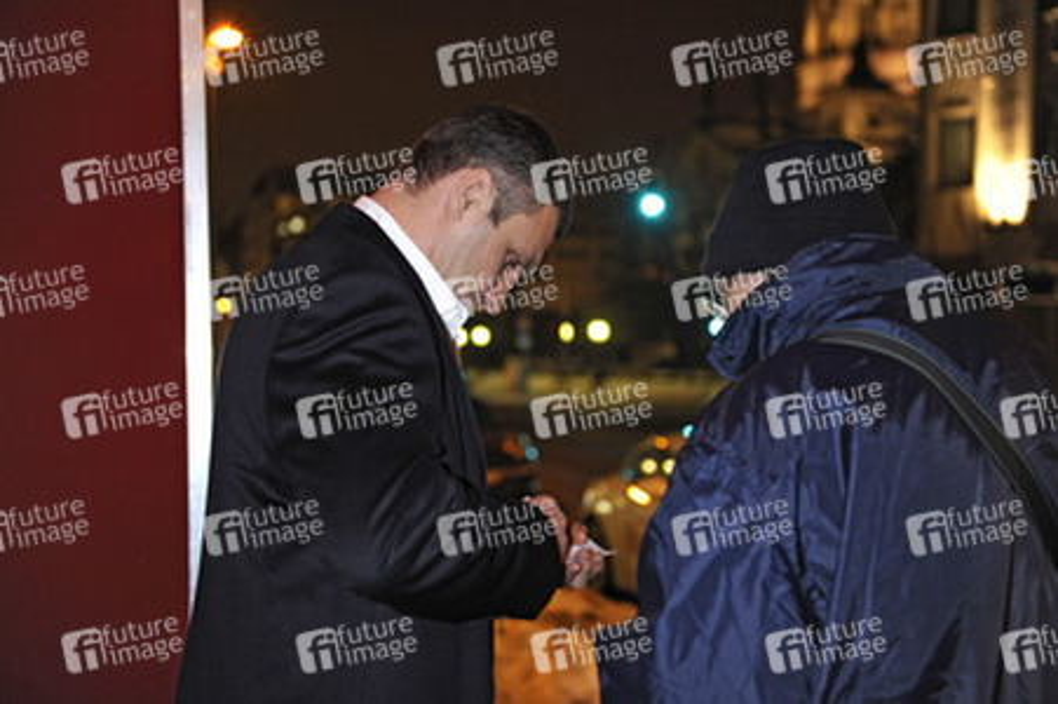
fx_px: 1527
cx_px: 529
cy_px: 352
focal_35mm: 52
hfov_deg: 38.2
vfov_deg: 26.0
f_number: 2.8
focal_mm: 52
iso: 1600
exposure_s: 1/40
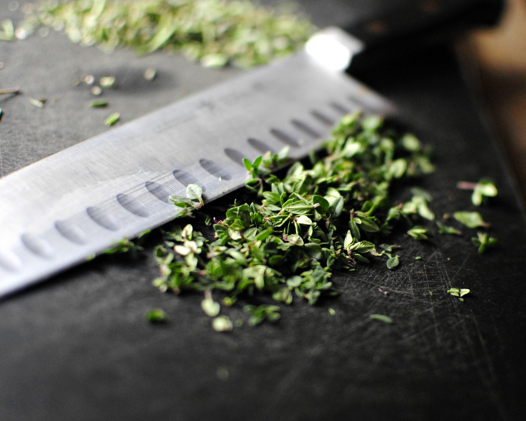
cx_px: 317
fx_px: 927
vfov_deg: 25.6
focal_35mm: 60
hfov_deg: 31.6
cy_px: 209
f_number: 2
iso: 800
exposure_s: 1/160
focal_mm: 35
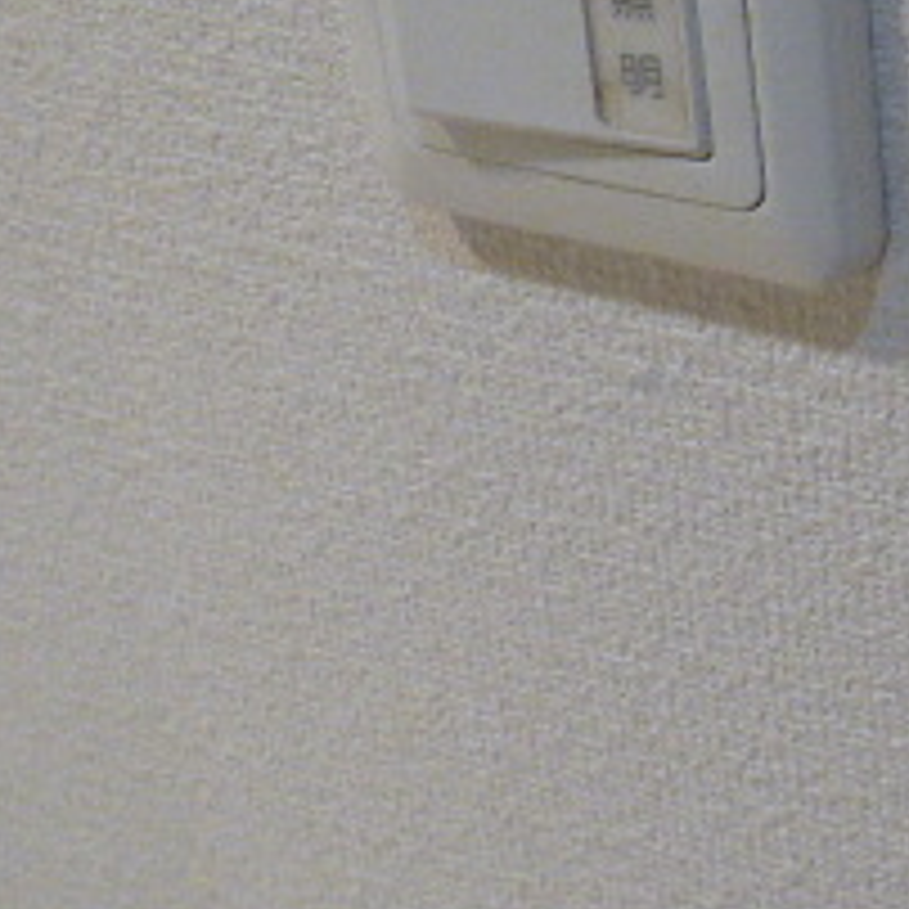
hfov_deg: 24.1
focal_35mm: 56
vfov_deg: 28.5
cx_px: 1359
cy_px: -22
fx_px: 1664
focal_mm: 3.58
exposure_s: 1/50
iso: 400
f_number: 2.8
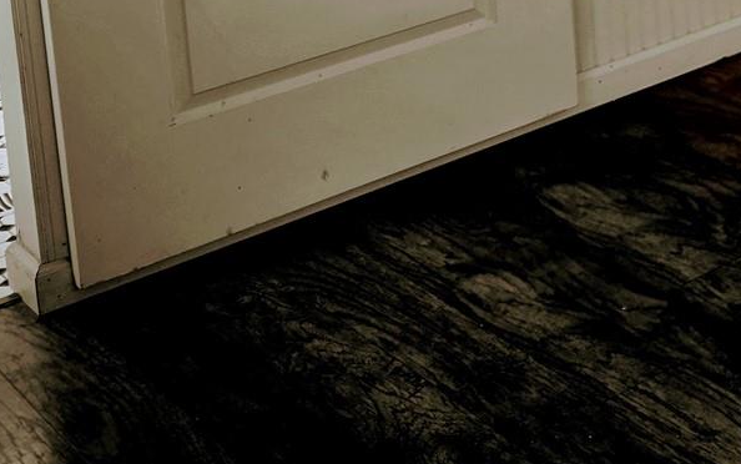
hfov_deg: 20.8
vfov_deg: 13.8
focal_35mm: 84
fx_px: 1697
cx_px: 1124
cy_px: -375
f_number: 1.7
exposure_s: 1/180
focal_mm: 6.3
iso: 40
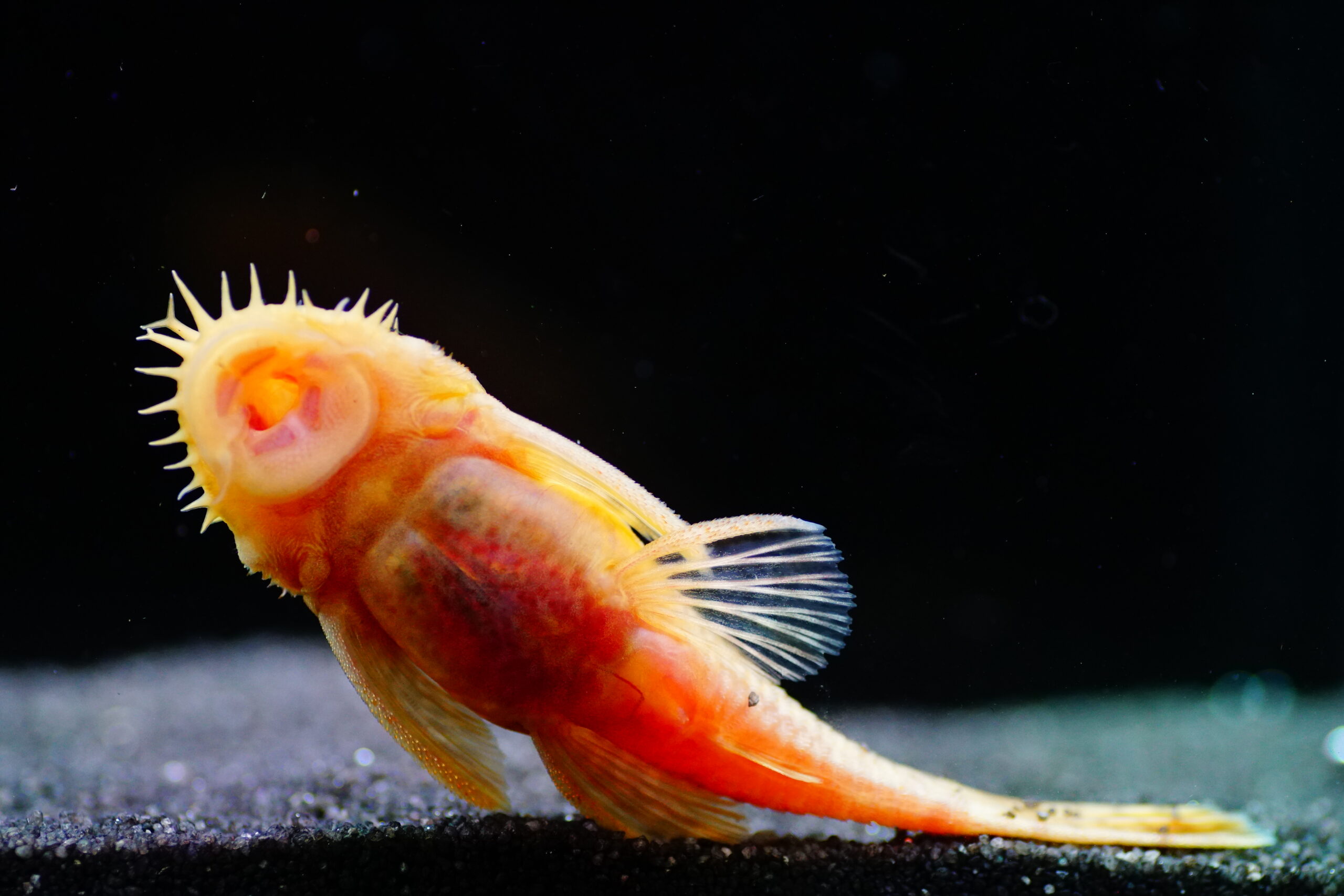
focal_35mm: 135
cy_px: 448
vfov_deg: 10.2
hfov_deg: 15.2
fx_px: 5040
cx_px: 672
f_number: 2.8
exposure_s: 1/1250
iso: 2000
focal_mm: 90
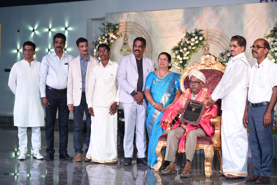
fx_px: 539
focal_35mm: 70
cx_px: 138
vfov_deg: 19.5
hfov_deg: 28.8
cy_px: 92
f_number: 3.5
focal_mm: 70
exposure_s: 1/400
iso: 1250
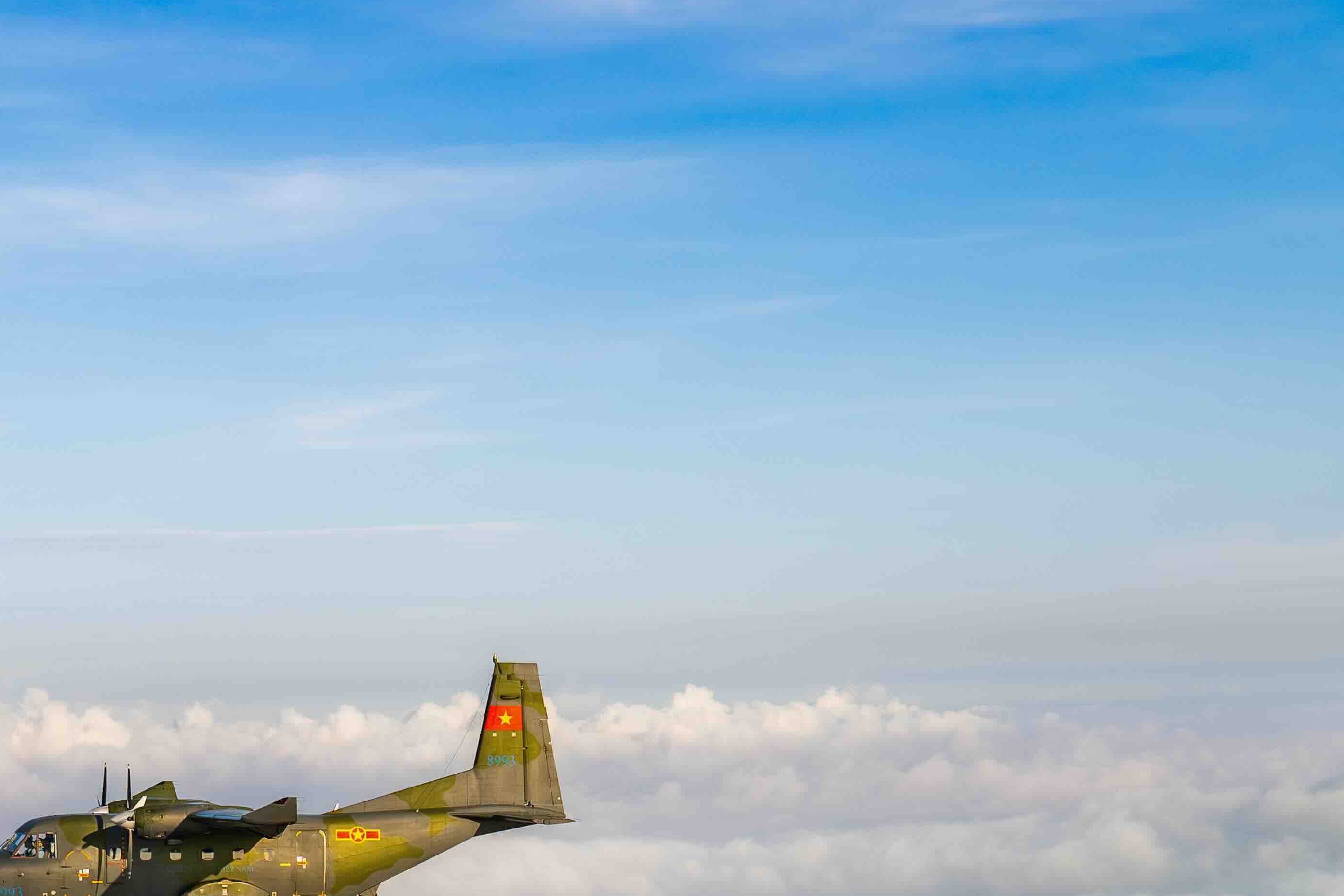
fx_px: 3658
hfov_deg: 20.7
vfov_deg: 13.6
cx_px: 435
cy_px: 1065
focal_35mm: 98
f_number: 4
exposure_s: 1/5000
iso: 400
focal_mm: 34
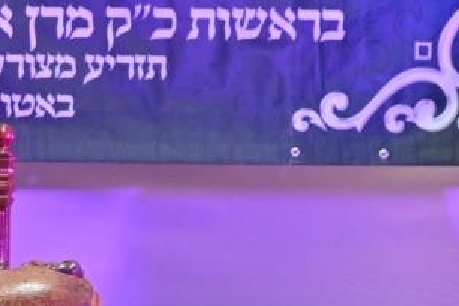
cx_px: -136
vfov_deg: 2.3
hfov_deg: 3.4
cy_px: 164
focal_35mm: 603
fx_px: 7688
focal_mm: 120
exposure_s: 1/125
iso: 640
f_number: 4.5
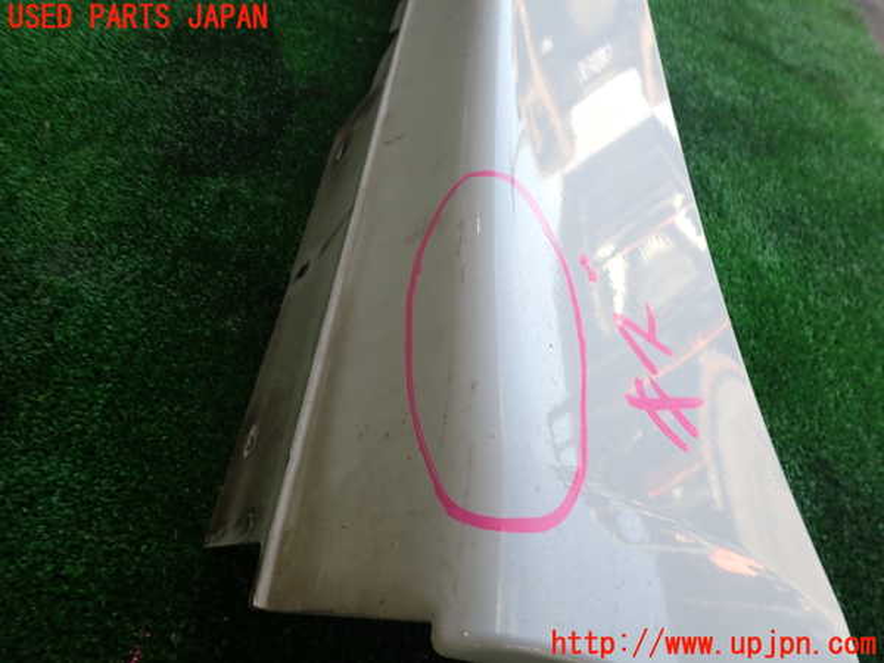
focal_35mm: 25
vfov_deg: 54.9
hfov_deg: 69.4
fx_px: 638
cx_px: 442
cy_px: 332
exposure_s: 1/160
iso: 100
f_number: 2.8
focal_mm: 4.5
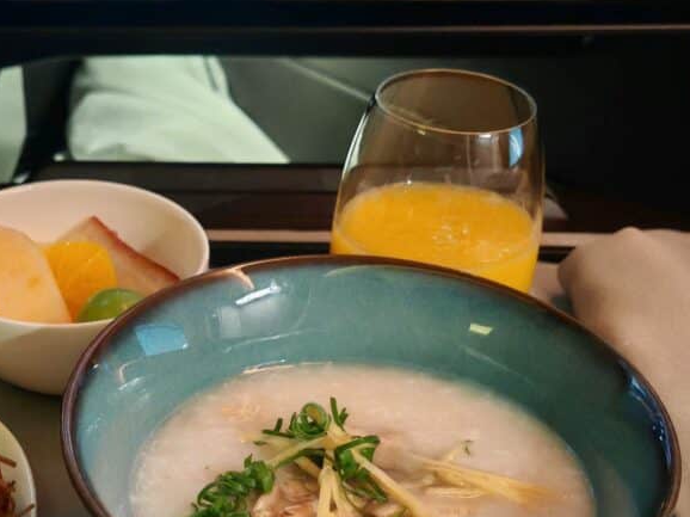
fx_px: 1176
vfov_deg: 24.6
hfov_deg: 32.2
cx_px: 191
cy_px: 370
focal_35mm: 59
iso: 2500
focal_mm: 5.3
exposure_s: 1/25
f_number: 1.9
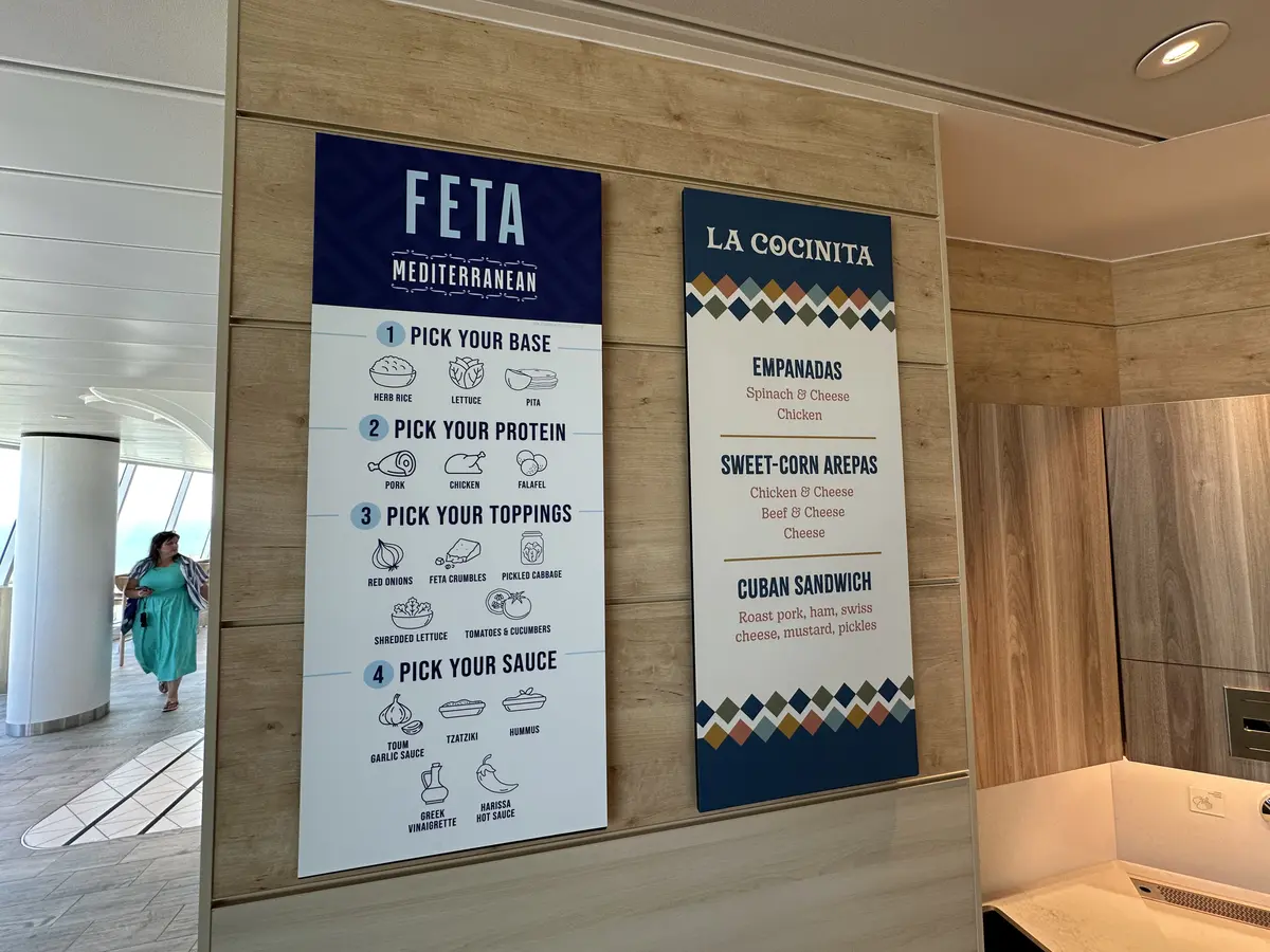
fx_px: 514
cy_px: 476
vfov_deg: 85.7
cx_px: 635
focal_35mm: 14
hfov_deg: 102.1
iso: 80
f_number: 2.2
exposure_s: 1/103
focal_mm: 2.22
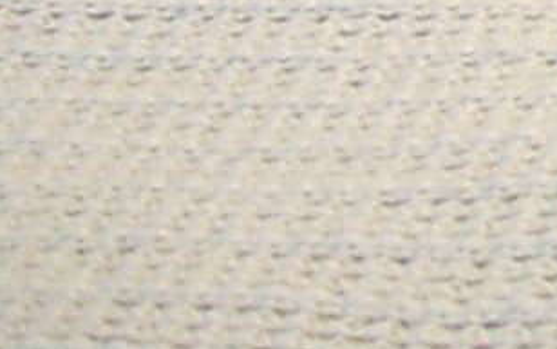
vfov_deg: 4.3
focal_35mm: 285
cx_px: 1906
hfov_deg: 6.5
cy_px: -1031
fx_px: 4329
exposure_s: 1/8
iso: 160
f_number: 2.7
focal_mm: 6
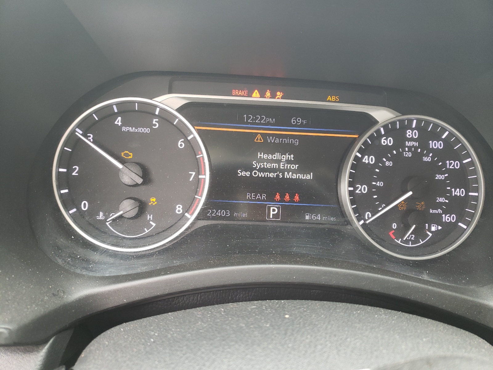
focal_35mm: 26
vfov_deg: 53.1
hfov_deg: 67.3
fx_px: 370
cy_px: 185
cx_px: 246
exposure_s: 1/60.2
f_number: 1.5
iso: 73
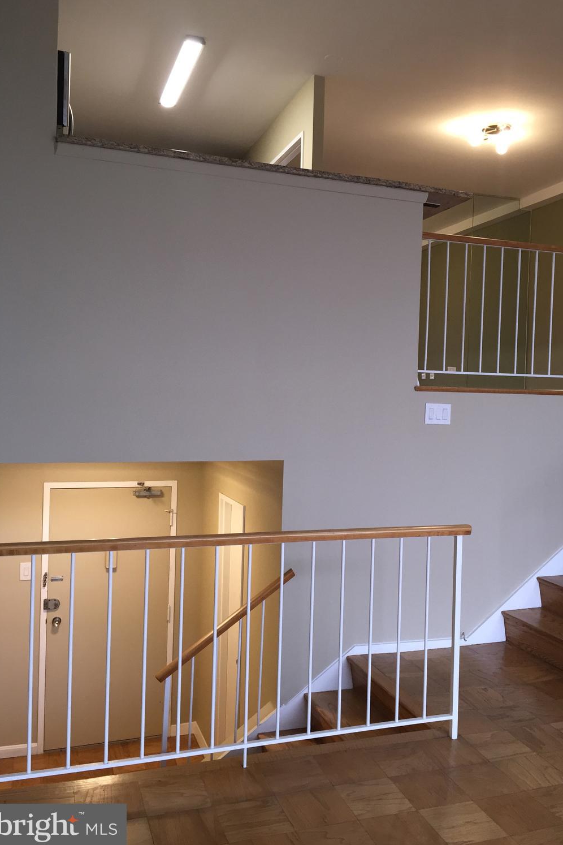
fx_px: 727
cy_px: 416
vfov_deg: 60.3
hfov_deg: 42.3
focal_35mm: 31
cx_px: 311
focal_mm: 4.15
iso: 80
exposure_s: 1/30
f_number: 2.2
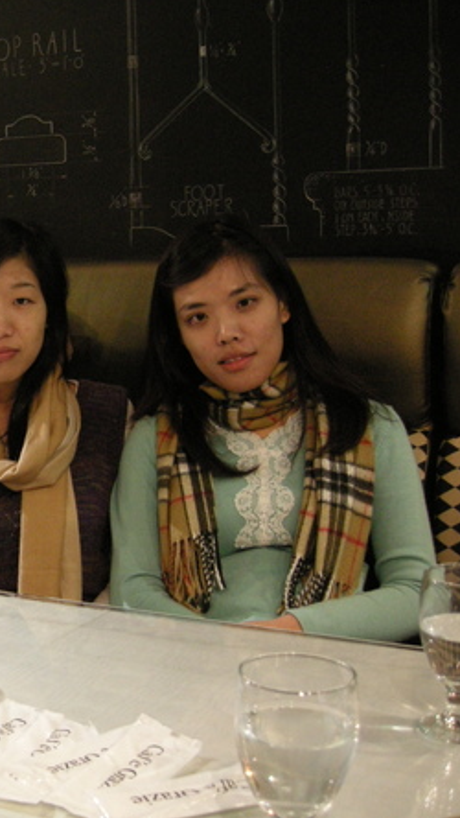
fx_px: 1148
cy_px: 405
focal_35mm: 53
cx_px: -59
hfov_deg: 21.4
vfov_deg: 39.2
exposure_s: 1/4.7
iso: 400
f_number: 2.7
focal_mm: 7.5
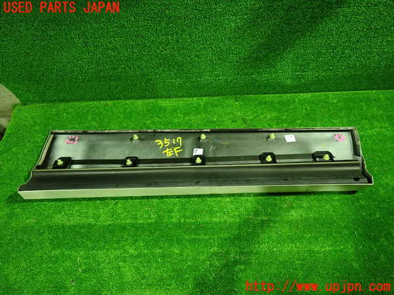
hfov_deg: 69.4
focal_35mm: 25
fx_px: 285
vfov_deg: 54.9
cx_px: 197
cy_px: 148
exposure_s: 1/30
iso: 640
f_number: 2
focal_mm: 4.5
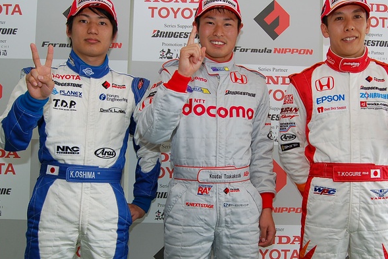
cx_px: 223
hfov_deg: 57.0
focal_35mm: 33
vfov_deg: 39.9
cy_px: 110
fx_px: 356
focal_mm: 18
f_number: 4.8
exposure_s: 1/90
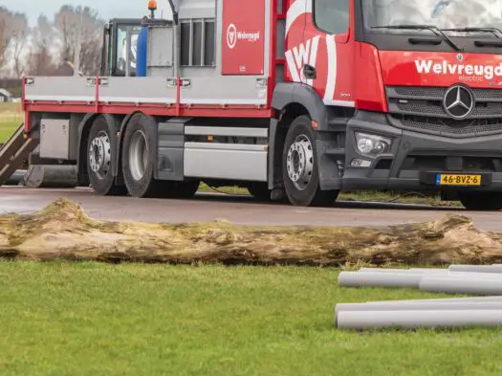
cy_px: 111
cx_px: 382
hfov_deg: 8.6
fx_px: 3319
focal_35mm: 229
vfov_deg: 6.5
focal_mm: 122
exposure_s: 1/160
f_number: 4.5
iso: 100
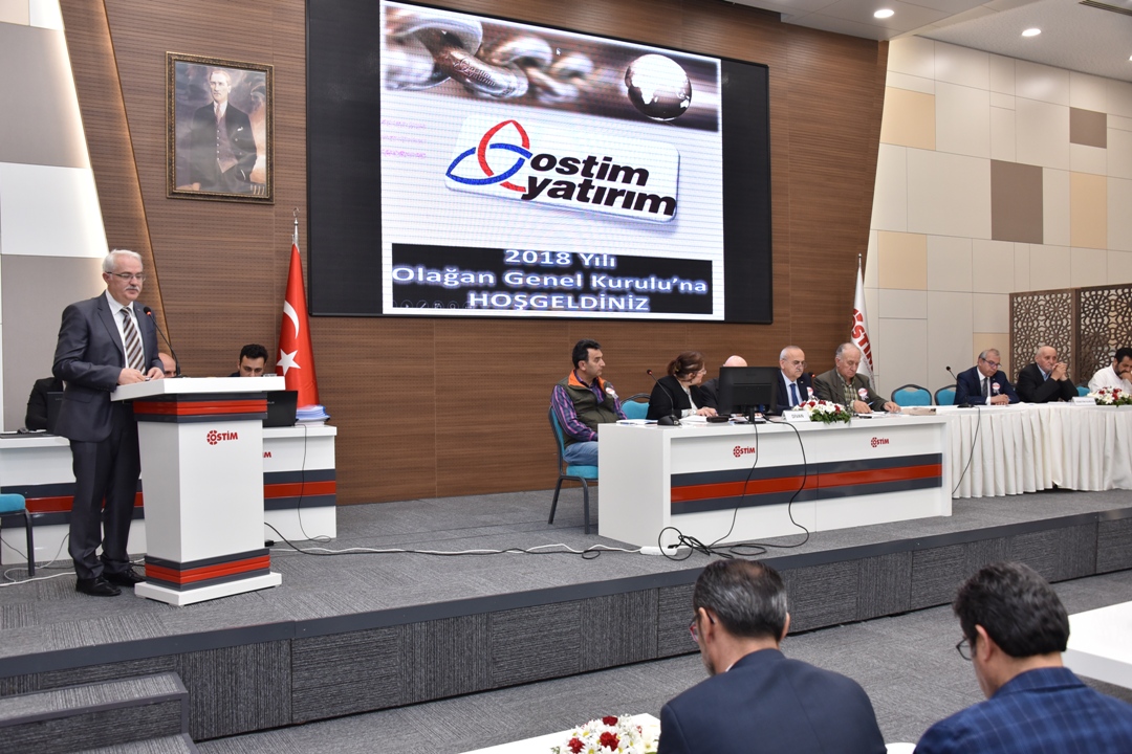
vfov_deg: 41.1
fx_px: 1006
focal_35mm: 32
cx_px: 566
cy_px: 377
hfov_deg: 58.7
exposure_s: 1/125
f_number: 5.6
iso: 1250
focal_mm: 32
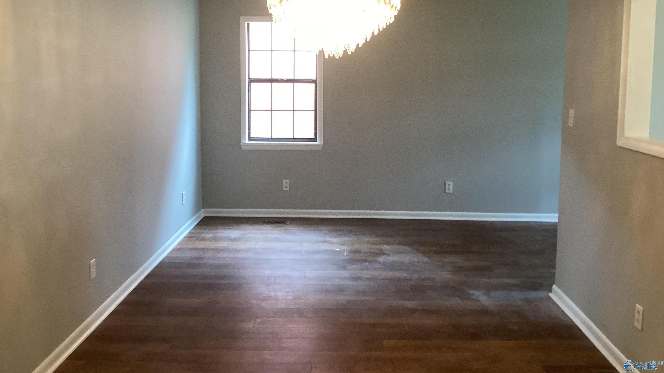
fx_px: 599
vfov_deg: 34.3
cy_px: 125
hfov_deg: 58.0
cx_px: 332
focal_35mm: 34
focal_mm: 3.3
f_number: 2.4
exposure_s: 1/60
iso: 200
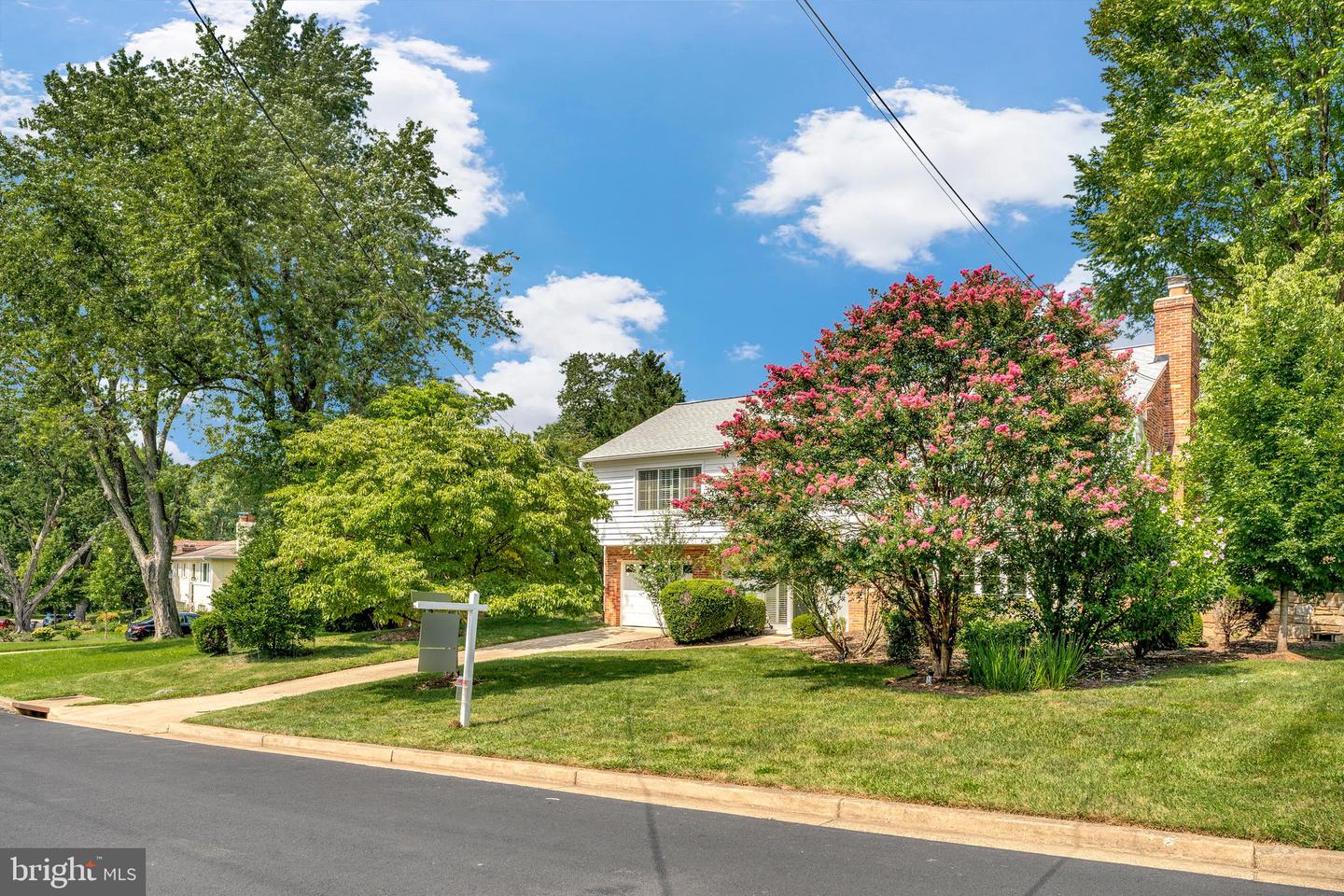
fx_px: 896
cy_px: 448
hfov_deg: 73.7
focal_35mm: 24
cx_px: 672
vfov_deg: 53.1
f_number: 8
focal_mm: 24
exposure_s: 1/160
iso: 100
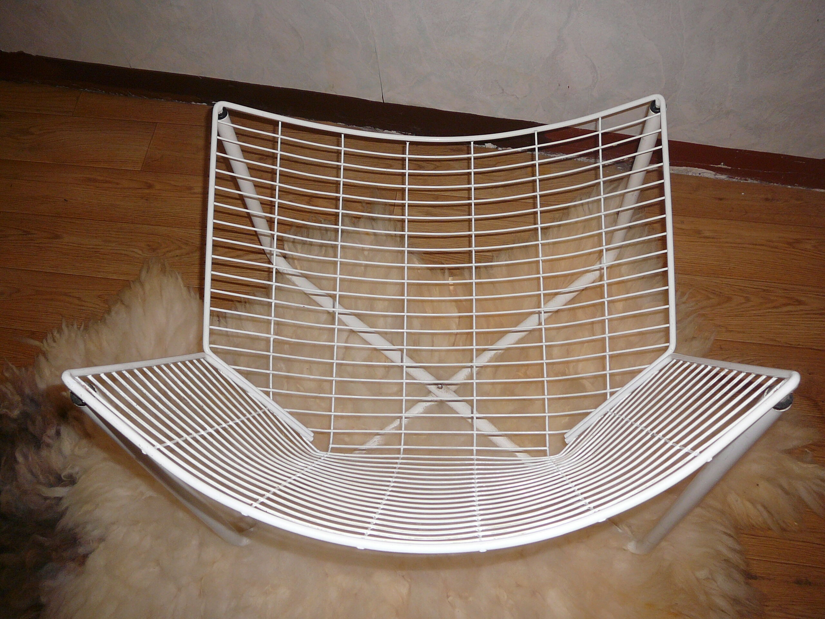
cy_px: 310
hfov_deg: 52.6
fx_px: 834
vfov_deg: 40.7
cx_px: 412
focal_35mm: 35
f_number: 2.8
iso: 100
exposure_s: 1/30
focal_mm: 5.2
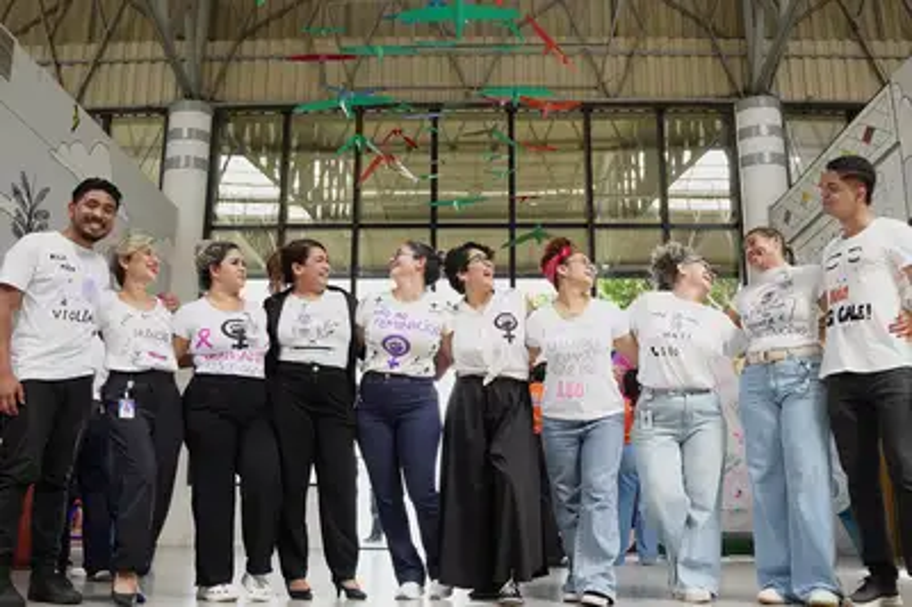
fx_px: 911
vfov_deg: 36.8
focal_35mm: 36
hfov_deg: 53.2
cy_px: 304
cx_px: 456
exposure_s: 1/500
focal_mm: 24
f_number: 4
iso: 1000
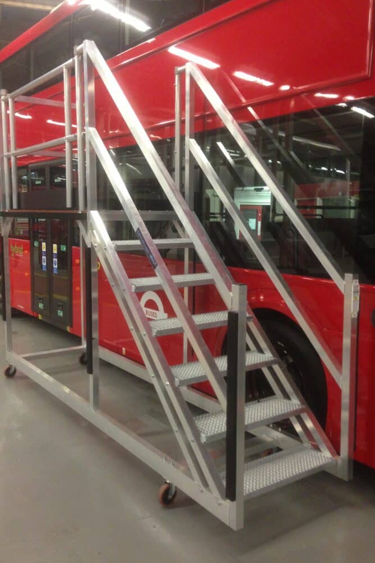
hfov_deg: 37.8
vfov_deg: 54.4
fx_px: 547
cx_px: 171
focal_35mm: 35
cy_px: 286
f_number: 2.4
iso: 250
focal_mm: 4.13
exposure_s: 1/20
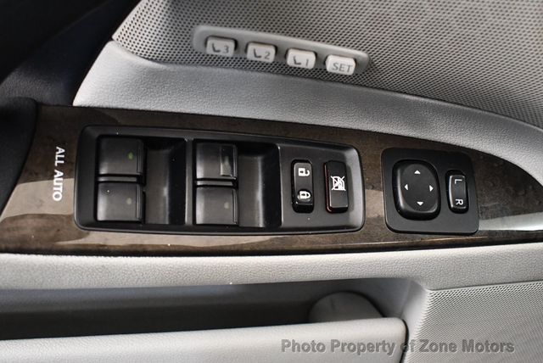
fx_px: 785
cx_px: 272
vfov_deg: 26.0
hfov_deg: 38.2
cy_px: 182
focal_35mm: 52
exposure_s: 1/60
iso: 3600
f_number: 4
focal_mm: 26
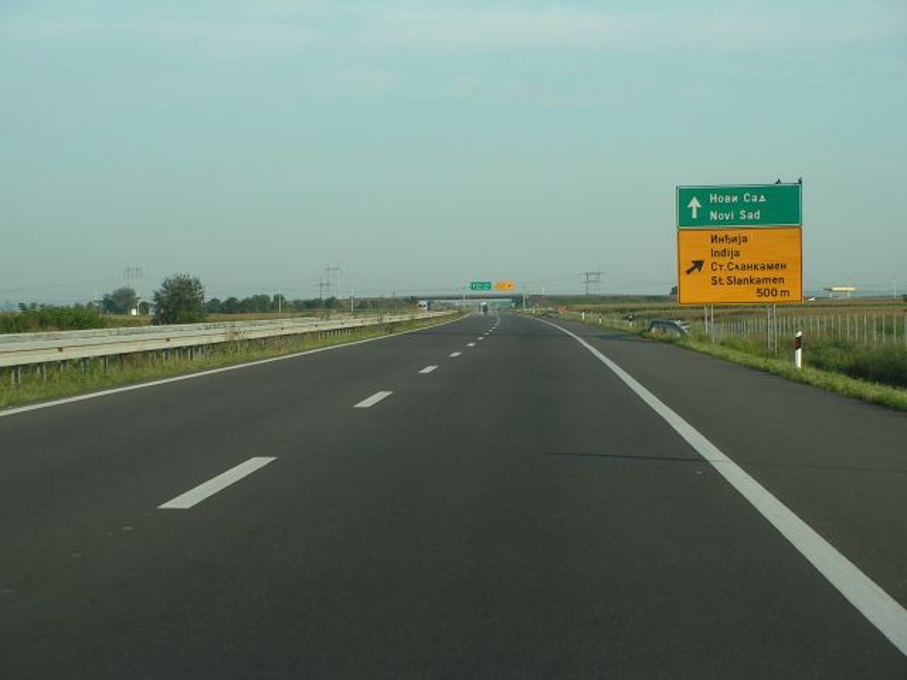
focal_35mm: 103
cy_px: 340
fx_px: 2699
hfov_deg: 19.1
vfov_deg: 14.4
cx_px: 454
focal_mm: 17.3
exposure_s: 1/400
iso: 64
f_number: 3.4
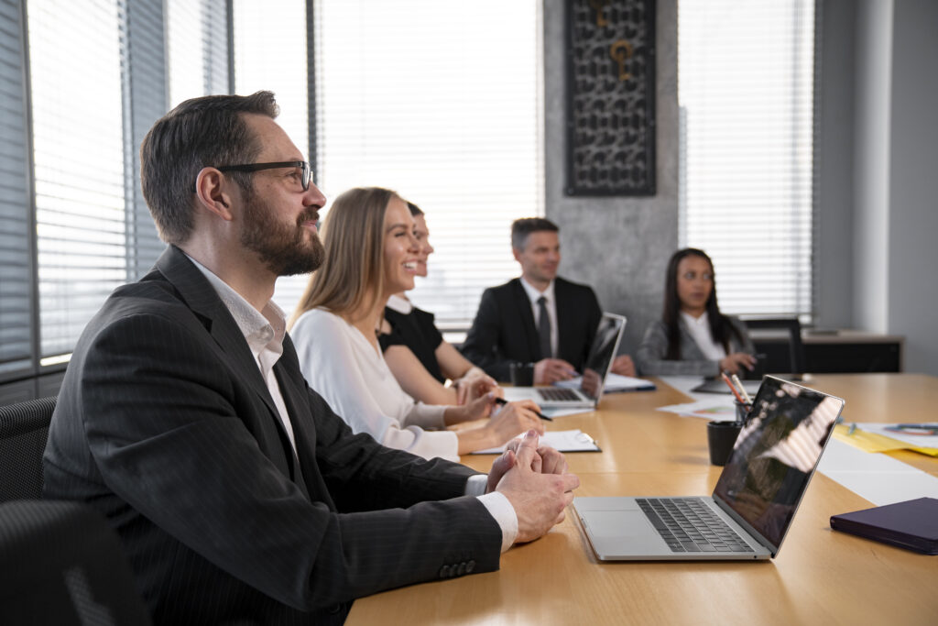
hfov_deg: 54.4
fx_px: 912
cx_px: 469
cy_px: 313
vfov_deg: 37.9
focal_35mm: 35
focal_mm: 35
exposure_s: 1/320
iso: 200
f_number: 3.2
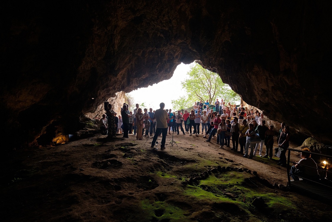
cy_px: 111
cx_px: 166
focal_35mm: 20
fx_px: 184
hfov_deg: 84.0
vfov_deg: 61.9
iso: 500
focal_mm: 13
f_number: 2.5
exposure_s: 1/250
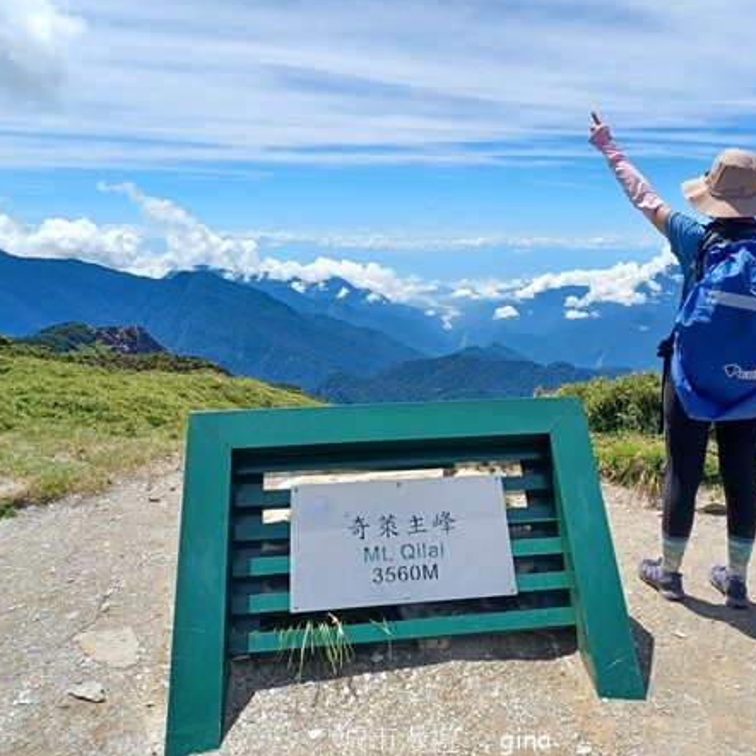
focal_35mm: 30
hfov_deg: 53.7
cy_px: 376
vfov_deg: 54.0
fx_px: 741
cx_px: 445
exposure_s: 1/559
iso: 32
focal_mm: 4.6
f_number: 1.8
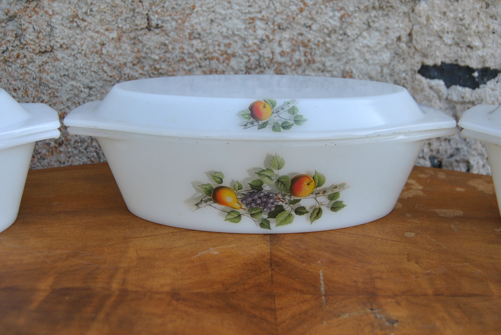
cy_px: 168
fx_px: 543
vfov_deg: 34.3
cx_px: 250
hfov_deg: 49.5
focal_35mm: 39
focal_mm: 26
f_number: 5.6
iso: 100
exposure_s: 1/125
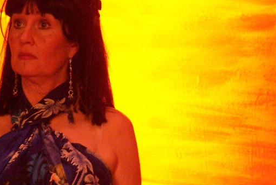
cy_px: 112
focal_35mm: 361
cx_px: 57
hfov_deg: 5.7
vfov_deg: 3.8
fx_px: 2769
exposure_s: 1/10
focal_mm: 36.2
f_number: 3.2
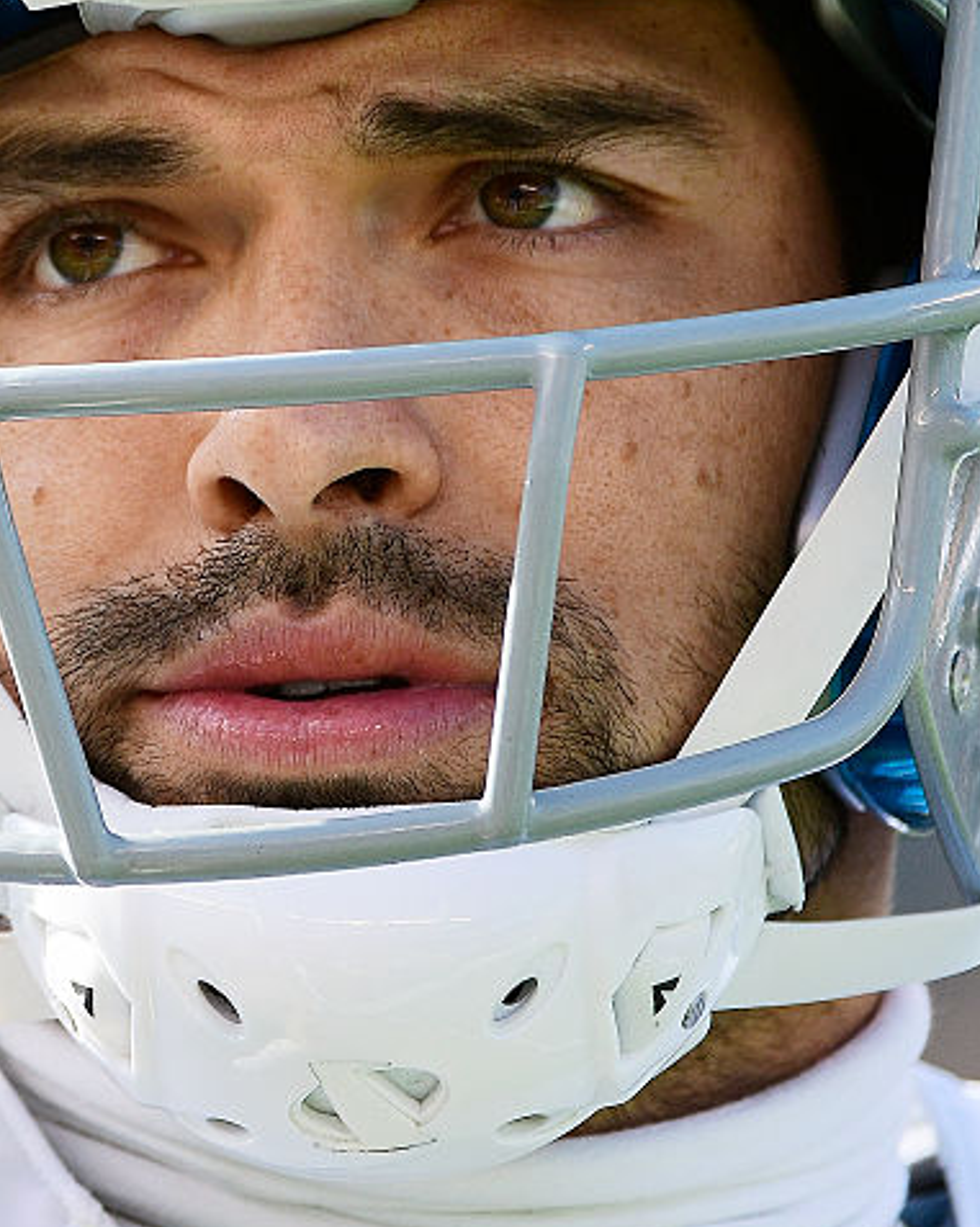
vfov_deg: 1.8
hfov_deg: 1.4
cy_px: 457
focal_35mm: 1089
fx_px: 39520
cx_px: 183
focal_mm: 360
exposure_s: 1/1250
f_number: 4
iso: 400
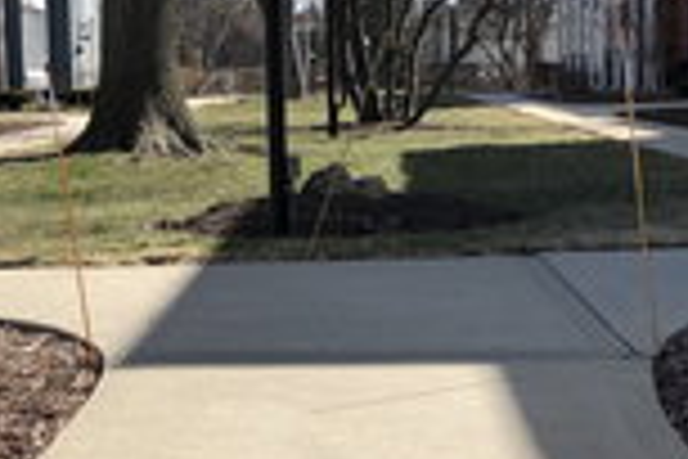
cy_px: 194
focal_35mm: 81
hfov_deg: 25.0
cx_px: 407
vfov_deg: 16.8
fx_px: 1548
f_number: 1.8
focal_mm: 3.99
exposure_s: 1/1473
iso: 20
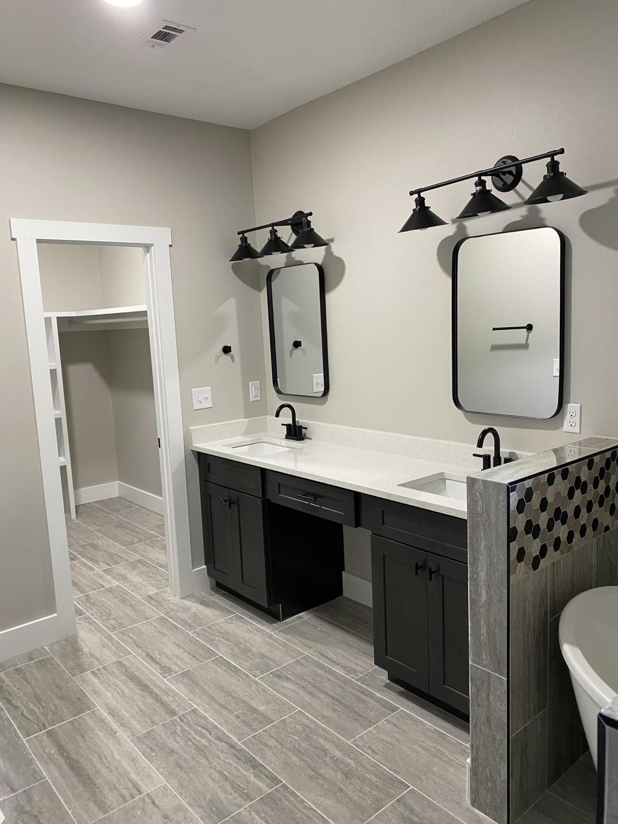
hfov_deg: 53.1
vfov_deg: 67.3
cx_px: 309
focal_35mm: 26
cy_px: 412
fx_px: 619
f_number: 1.8
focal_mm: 4.25
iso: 250
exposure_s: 1/60
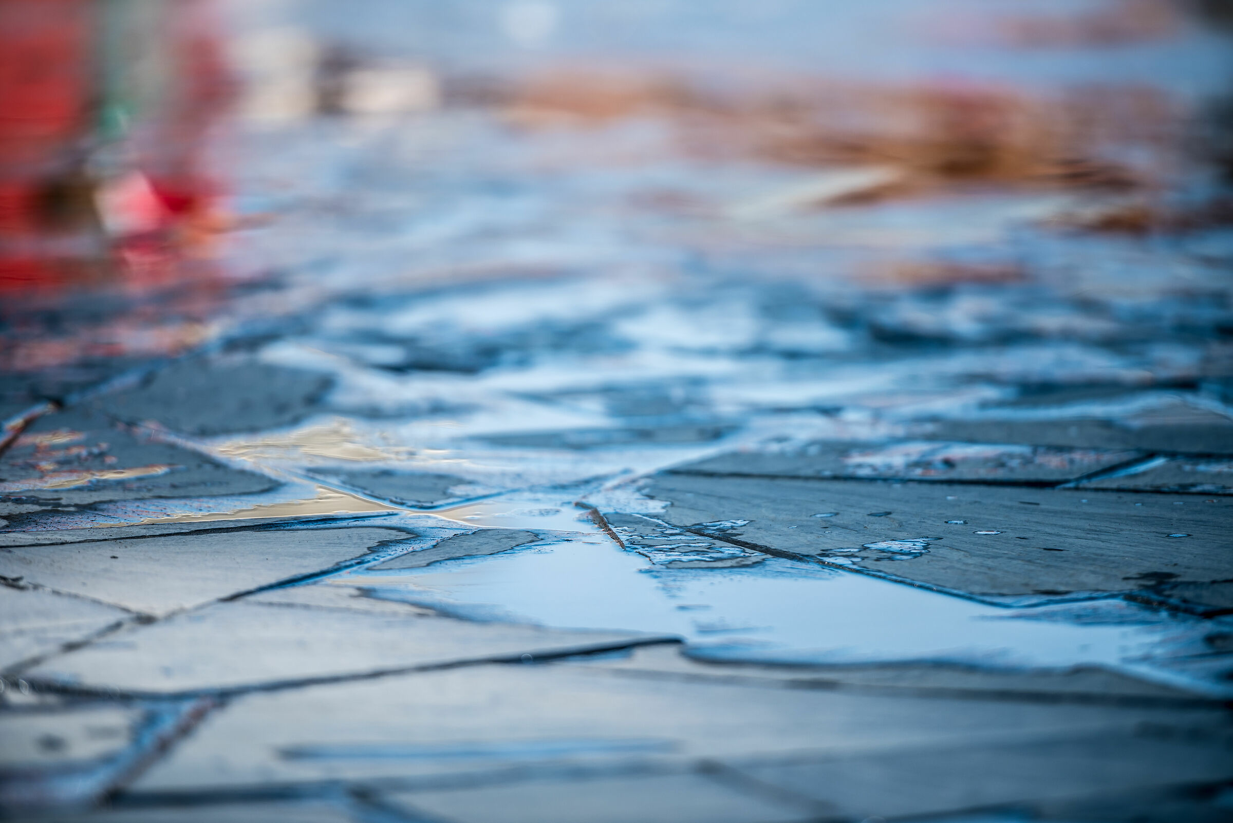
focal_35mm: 200
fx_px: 6852
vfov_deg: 6.9
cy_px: 412
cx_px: 616
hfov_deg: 10.3
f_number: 2.8
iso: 100
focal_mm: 200
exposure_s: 1/1000
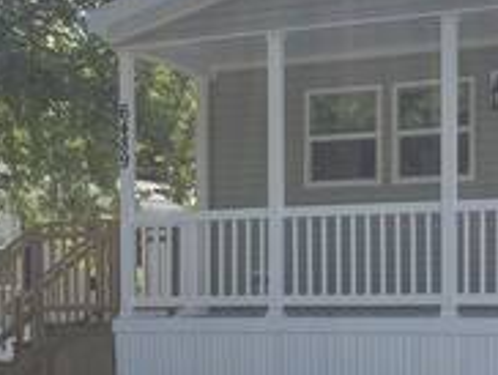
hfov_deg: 22.5
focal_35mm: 87
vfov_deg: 16.8
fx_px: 1253
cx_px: 287
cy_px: 315
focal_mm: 3.3
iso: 25
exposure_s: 1/1359
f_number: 2.4
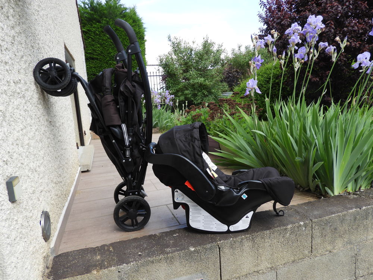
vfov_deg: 56.8
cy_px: 140
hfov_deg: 71.6
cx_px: 186
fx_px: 259
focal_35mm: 24
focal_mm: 4.3
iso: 100
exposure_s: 1/400
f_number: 3.3
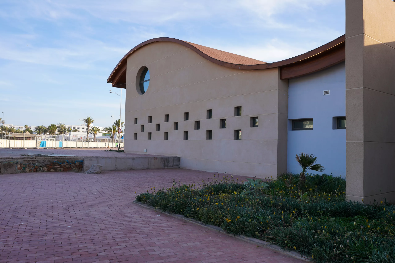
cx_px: 198
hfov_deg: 61.9
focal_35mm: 30
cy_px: 132
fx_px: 329
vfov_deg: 43.6
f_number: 4.5
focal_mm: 20
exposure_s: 1/400
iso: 100
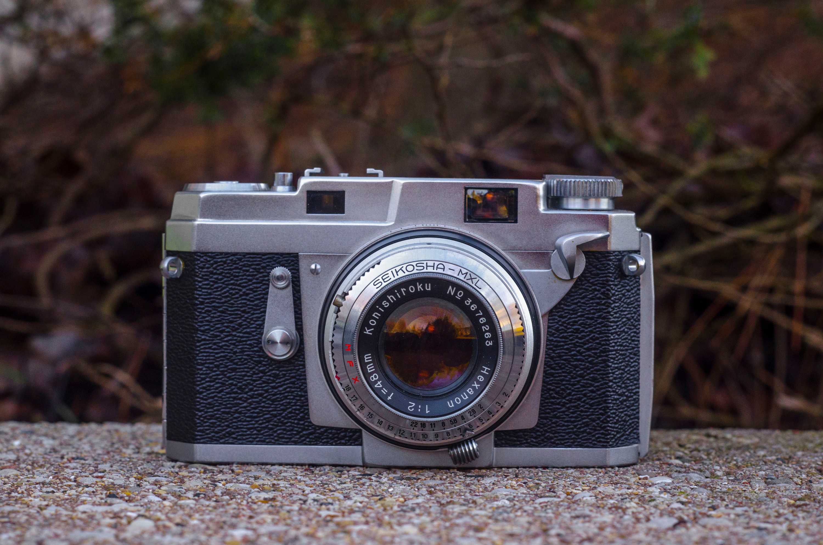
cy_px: 272
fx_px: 1198
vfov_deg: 25.6
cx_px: 412
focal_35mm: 52
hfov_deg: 37.9
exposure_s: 1/160
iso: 500
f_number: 3.5
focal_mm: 35
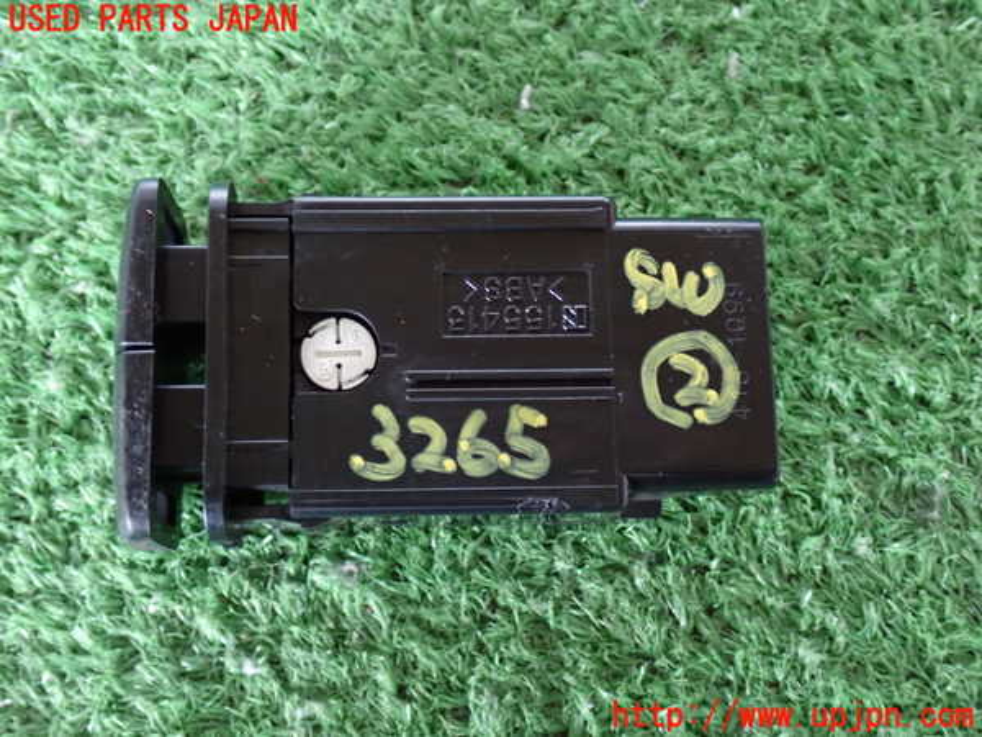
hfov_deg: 40.4
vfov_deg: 30.9
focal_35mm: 47
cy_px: 368
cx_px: 491
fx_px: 1333
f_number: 3.1
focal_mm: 8.4
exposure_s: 1/15
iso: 800
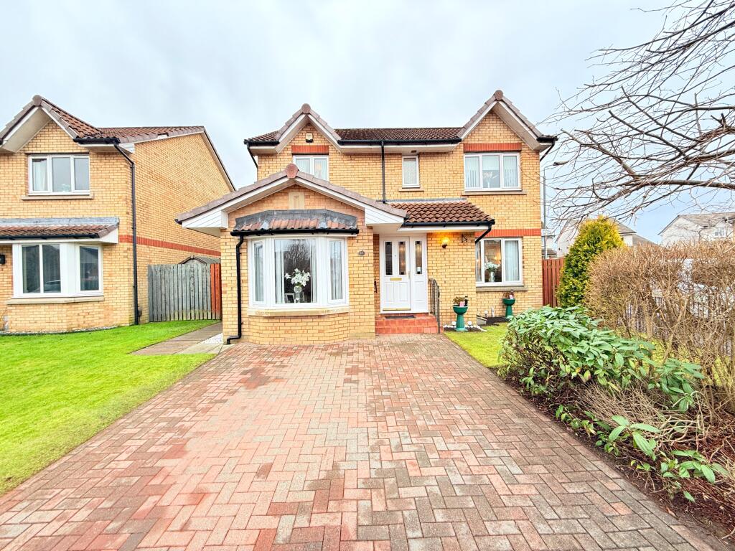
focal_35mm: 14
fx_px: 297
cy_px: 276
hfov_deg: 102.1
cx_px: 368
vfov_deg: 85.7
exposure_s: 1/117
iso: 64
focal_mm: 2.22
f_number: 2.2
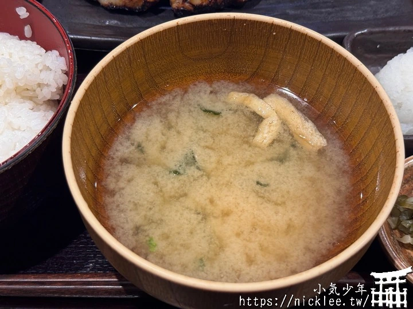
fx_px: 573
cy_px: 154
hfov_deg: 39.7
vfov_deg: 30.3
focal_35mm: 48
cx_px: 206
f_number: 1.78
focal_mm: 6.76
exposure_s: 1/40
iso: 200
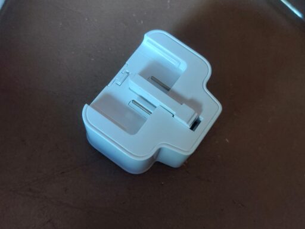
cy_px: 114
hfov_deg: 69.3
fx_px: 220
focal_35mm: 25
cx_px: 152
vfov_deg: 55.0
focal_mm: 5.23
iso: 400
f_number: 1.8
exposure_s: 1/25
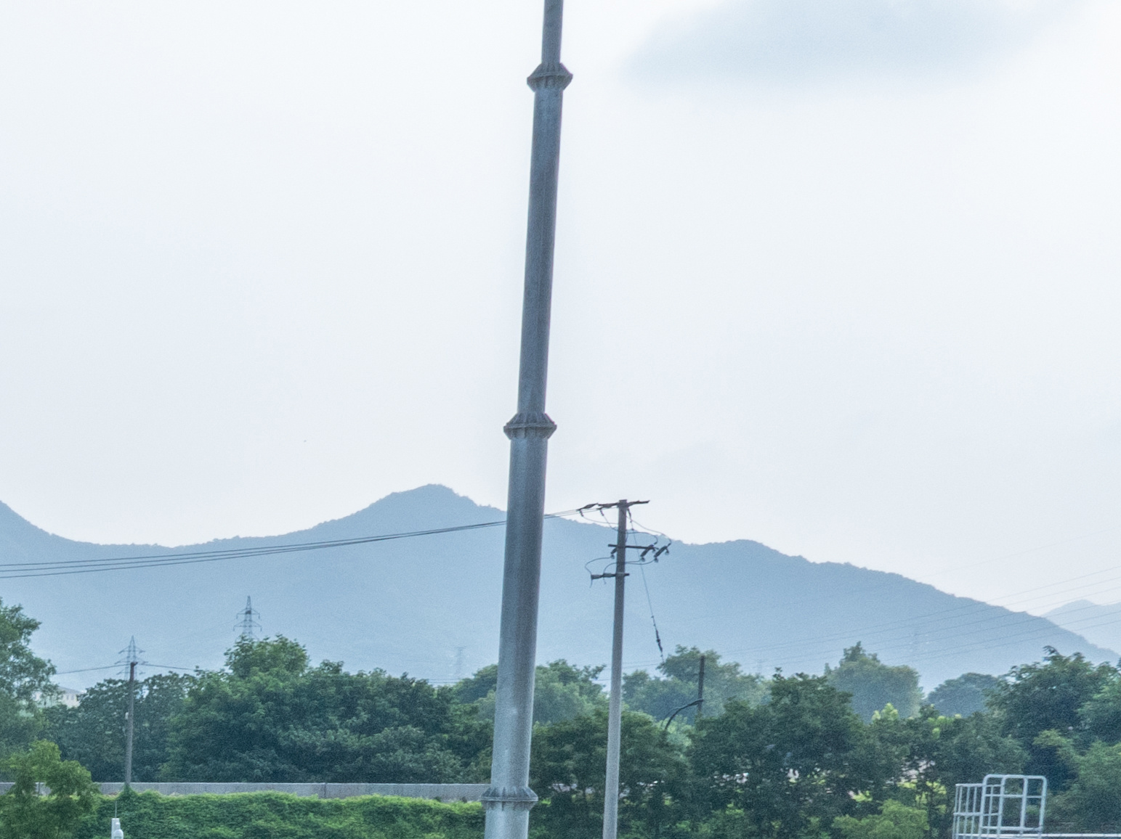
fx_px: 2654
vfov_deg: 16.6
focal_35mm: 82
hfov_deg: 20.2
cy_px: 1189
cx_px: -607
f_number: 11
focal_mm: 12.3
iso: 100
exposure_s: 1/320
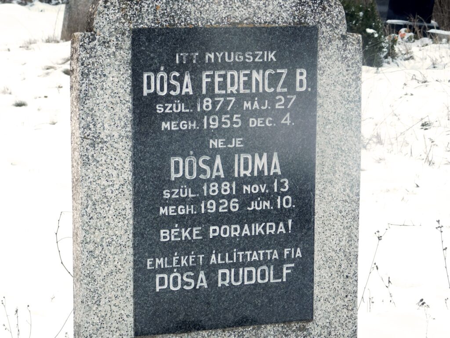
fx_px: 1495
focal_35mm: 115
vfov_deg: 12.9
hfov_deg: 17.1
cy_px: 169
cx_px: 225
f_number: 4.8
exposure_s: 1/100
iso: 125
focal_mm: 20.3
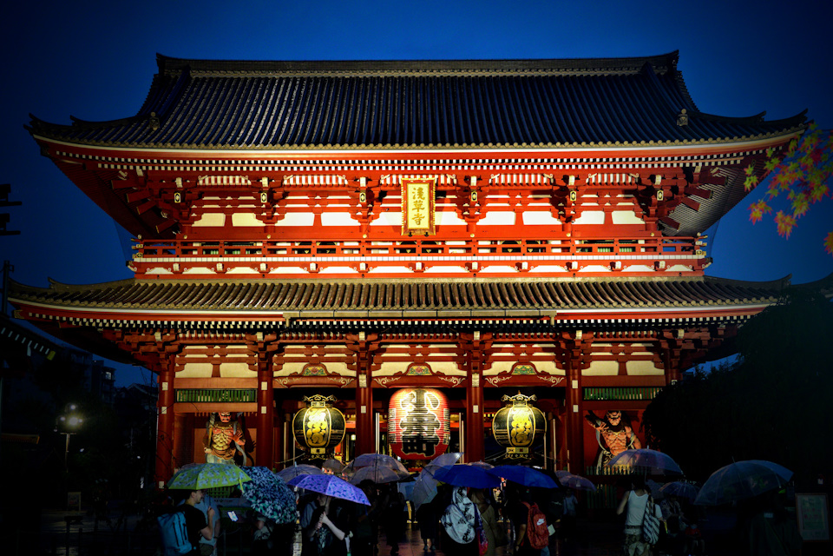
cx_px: 416
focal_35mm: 46
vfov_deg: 29.3
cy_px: 278
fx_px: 1062
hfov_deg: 42.8
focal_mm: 30.6
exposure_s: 1/50
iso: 640
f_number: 2.8
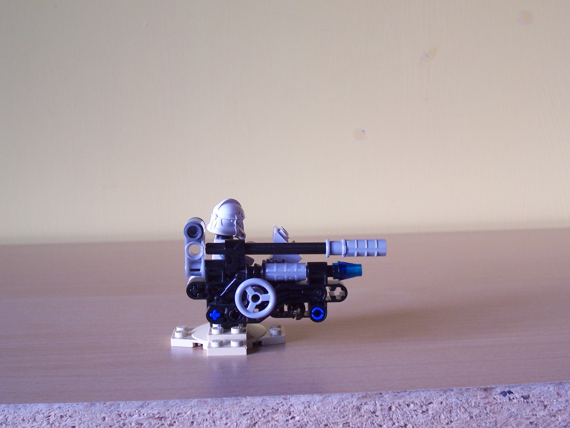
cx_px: 285
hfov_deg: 36.2
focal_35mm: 53
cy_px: 214
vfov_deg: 27.5
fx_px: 873
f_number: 3.4
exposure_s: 1/20
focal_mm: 8.6
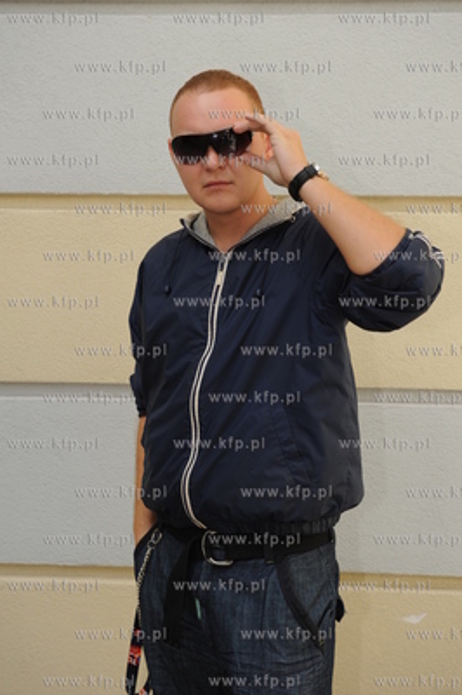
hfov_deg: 23.3
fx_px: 1118
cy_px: 348
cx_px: 231
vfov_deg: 34.5
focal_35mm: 58
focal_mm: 58
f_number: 5.6
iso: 400
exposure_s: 1/800
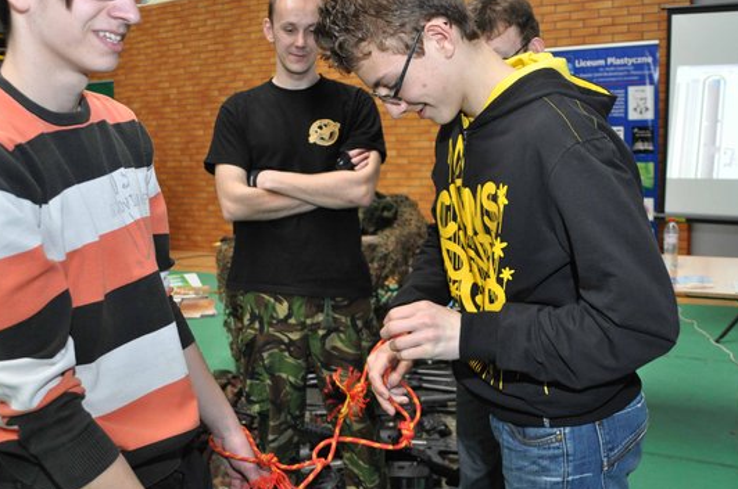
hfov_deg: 57.3
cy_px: 219
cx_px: 365
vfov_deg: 39.8
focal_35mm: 33
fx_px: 675
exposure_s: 1/125
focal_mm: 18
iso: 1250
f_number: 3.5
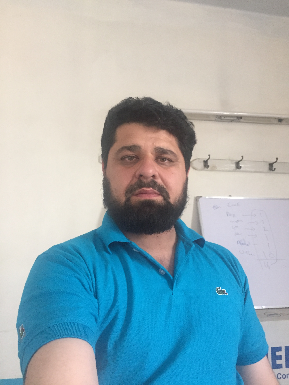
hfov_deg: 48.2
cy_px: 192
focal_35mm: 29
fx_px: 323
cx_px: 144
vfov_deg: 61.7
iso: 250
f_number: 2.2
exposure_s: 1/25
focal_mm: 4.15
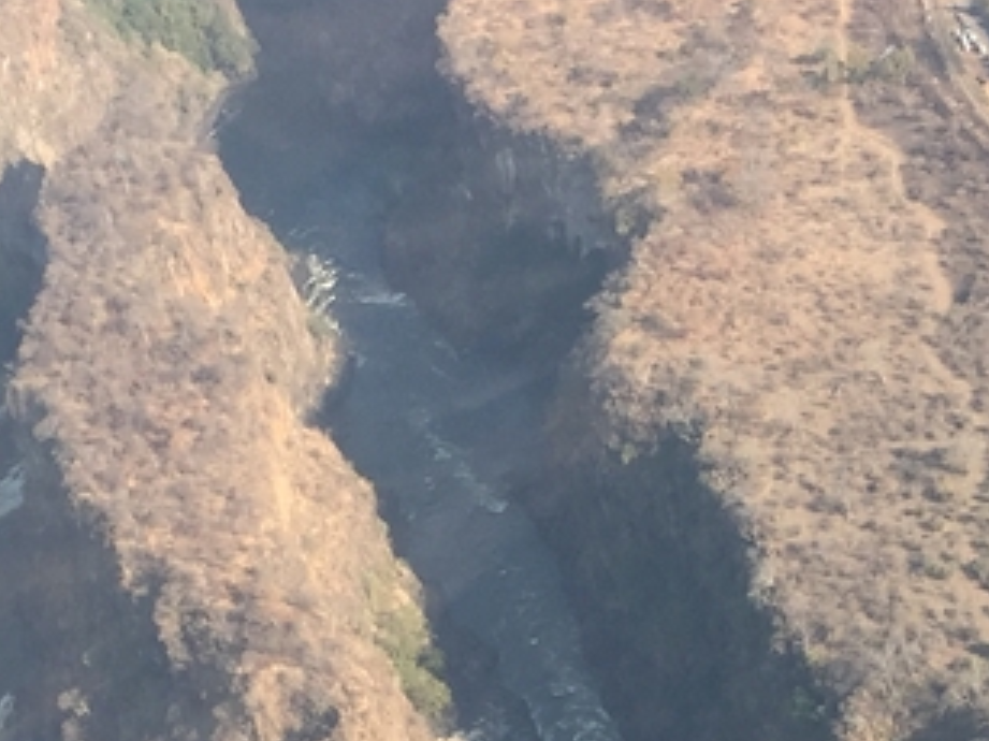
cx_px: 422
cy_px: 796
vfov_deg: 12.1
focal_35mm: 121
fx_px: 3456
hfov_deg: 16.3
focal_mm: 4.15
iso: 32
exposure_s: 1/807
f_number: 2.2
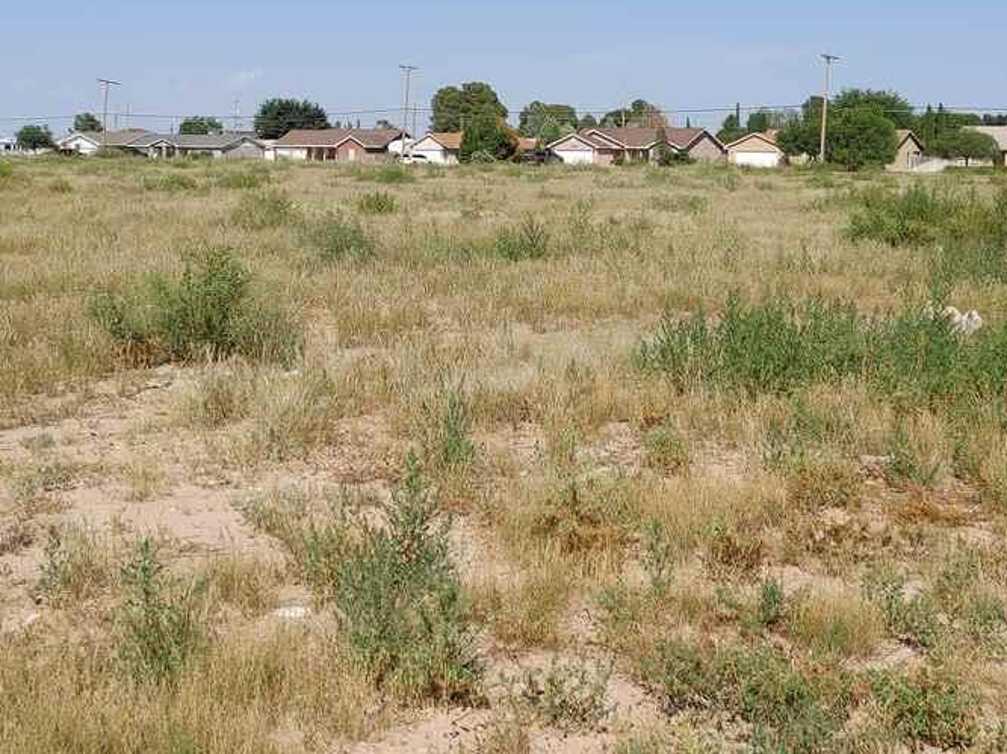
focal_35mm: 50
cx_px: 520
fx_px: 1454
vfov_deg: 28.2
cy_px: 103
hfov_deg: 38.2
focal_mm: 5.58
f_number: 1.8
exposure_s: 1/3030
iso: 50
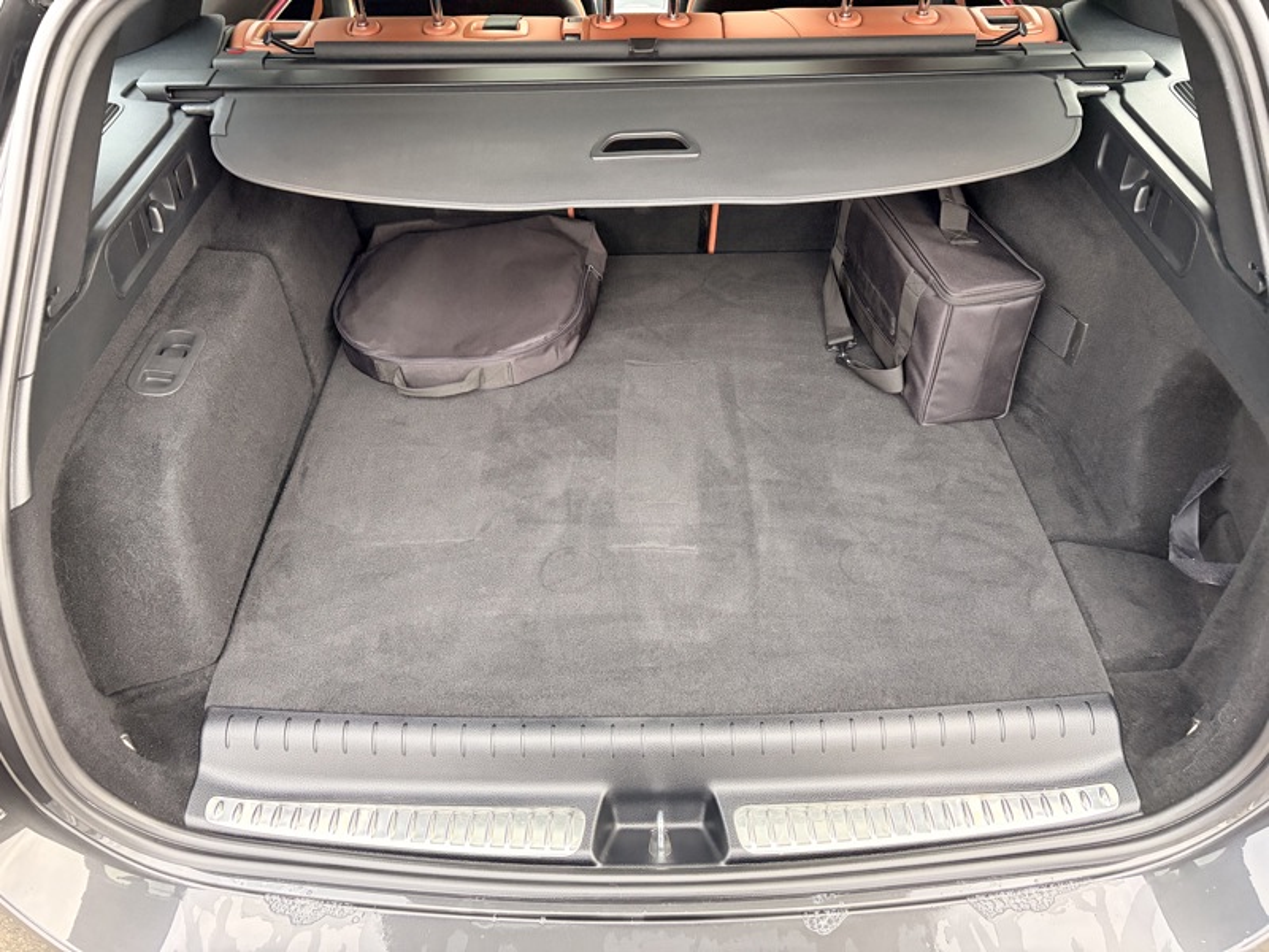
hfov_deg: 67.3
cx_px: 634
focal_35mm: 26
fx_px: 953
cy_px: 476
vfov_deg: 53.1
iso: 400
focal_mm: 5.96
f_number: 1.6
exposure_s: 1/60
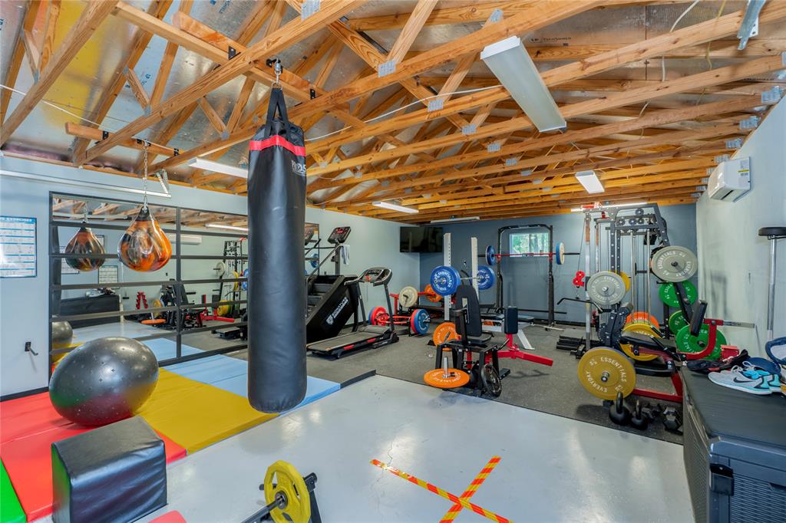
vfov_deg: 73.7
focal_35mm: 16
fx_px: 349
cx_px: 393
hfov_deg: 96.8
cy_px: 262
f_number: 4
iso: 160
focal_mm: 16
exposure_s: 1/15
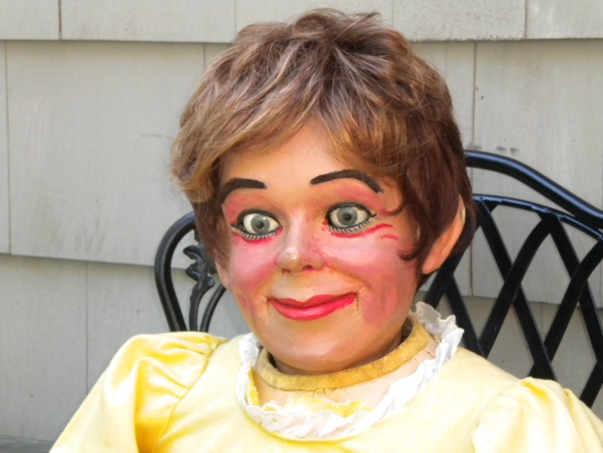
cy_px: 226
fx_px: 1829
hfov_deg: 18.7
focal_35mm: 105
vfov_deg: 14.1
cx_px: 302
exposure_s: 1/66
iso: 400
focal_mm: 18.9
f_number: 5.9
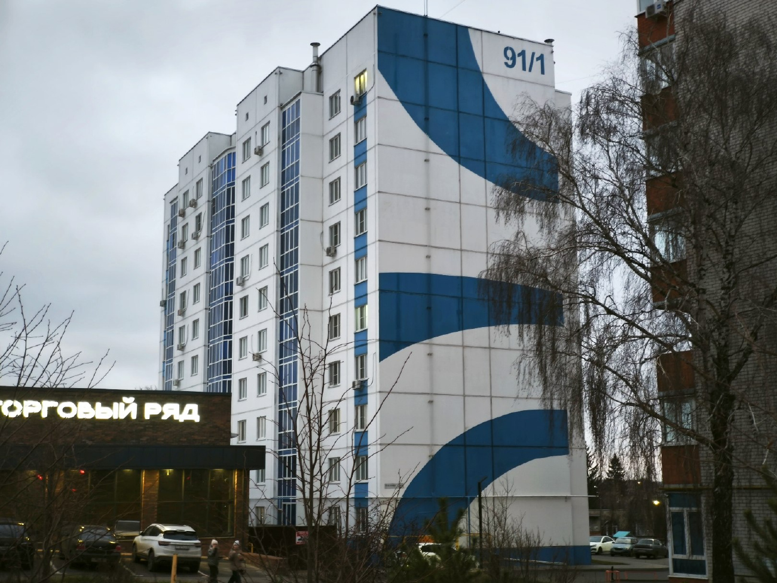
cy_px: 292
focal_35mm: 50
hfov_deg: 38.2
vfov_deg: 29.1
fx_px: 1122
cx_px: 388
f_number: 1.9
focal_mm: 7.1
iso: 1250
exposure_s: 1/50
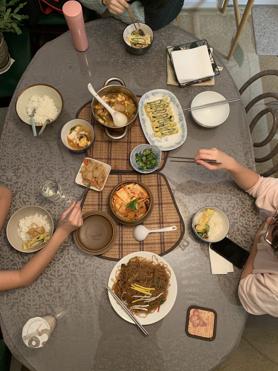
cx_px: 139
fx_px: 278
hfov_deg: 53.1
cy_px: 186
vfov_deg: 67.3
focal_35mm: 26
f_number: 1.8
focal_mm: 4.25
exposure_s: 1/40
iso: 400
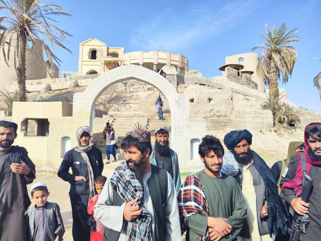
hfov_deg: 73.9
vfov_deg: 58.9
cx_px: 160
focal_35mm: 23
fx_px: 213
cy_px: 120
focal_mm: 7
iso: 50
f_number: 1.7
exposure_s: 1/753
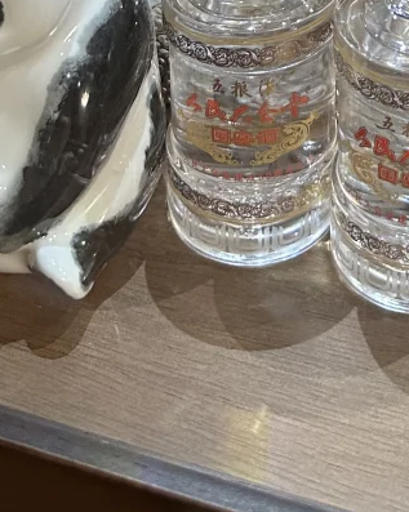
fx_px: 1288
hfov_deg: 17.8
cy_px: -378
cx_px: 363
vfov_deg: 18.3
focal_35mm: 85
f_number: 1.78
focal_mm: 6.86
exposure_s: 1/60
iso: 320
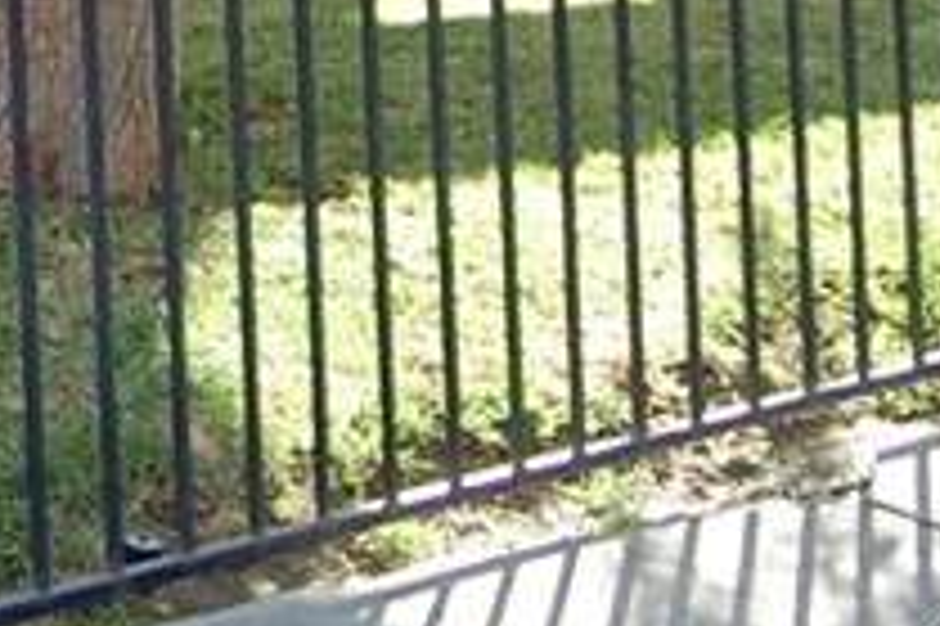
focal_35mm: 132
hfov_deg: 14.4
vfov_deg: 9.4
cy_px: -822
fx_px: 3444
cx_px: -522
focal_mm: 18
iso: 250
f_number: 5.6
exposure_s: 1/125
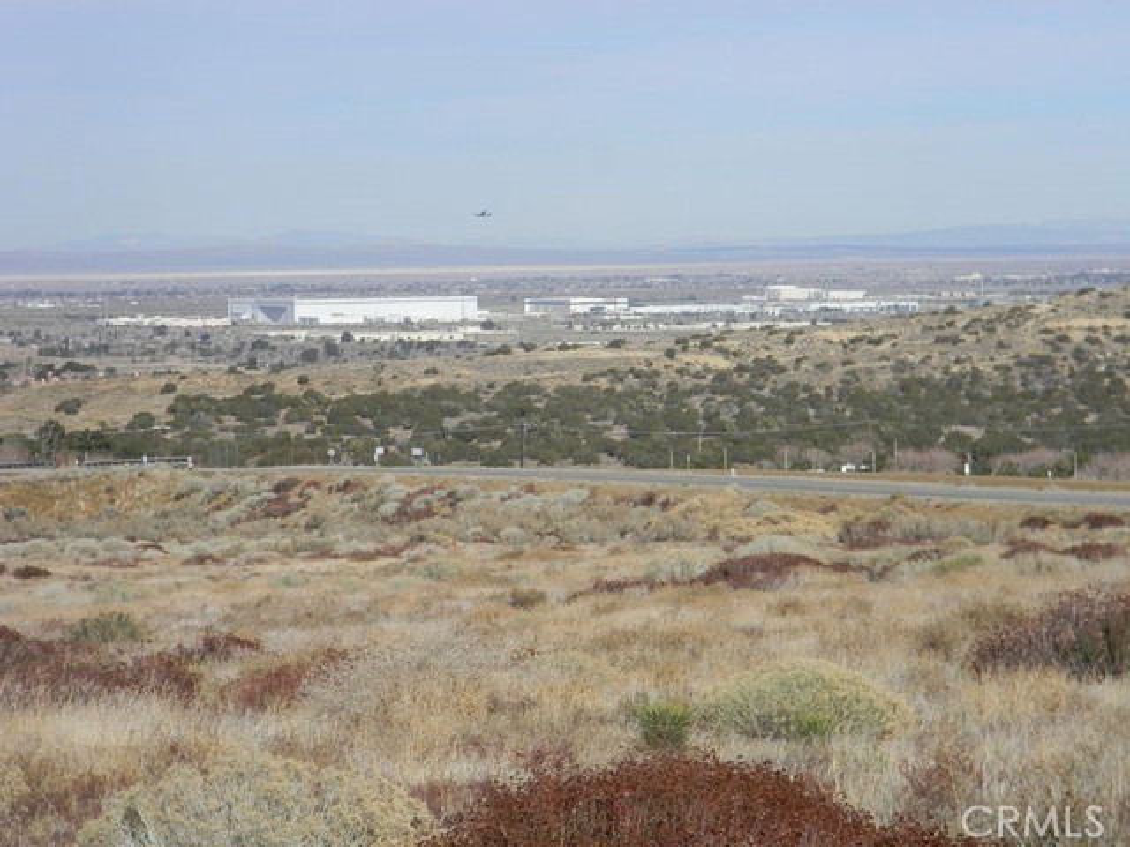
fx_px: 4831
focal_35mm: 148
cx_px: 565
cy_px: 424
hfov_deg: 13.3
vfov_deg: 10.0
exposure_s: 1/830
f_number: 5
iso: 80
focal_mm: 26.8
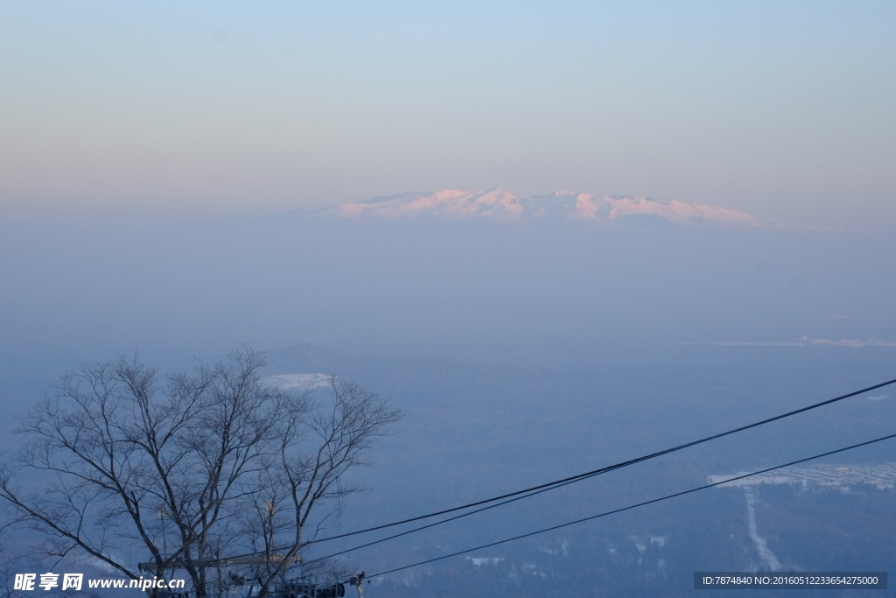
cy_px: 299
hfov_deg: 22.6
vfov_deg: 15.2
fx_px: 2240
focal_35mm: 90
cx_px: 448
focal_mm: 60
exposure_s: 1/240
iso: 1600
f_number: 11
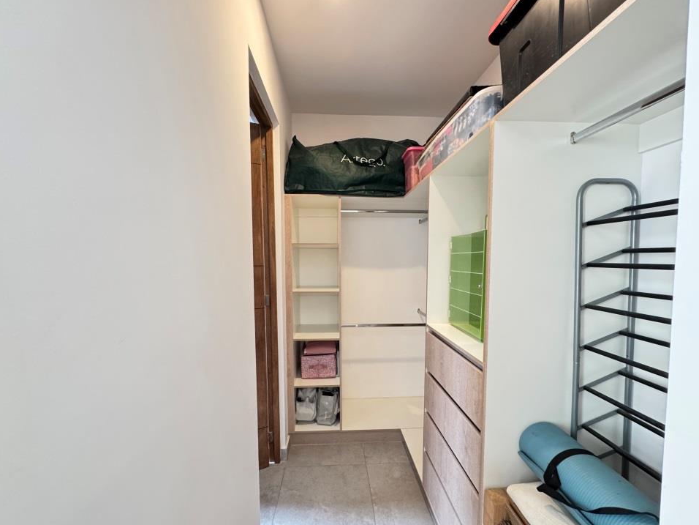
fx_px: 303
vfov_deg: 81.7
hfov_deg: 98.2
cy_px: 279
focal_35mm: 15
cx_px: 348
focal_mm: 2.22
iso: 320
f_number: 2.2
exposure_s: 1/73
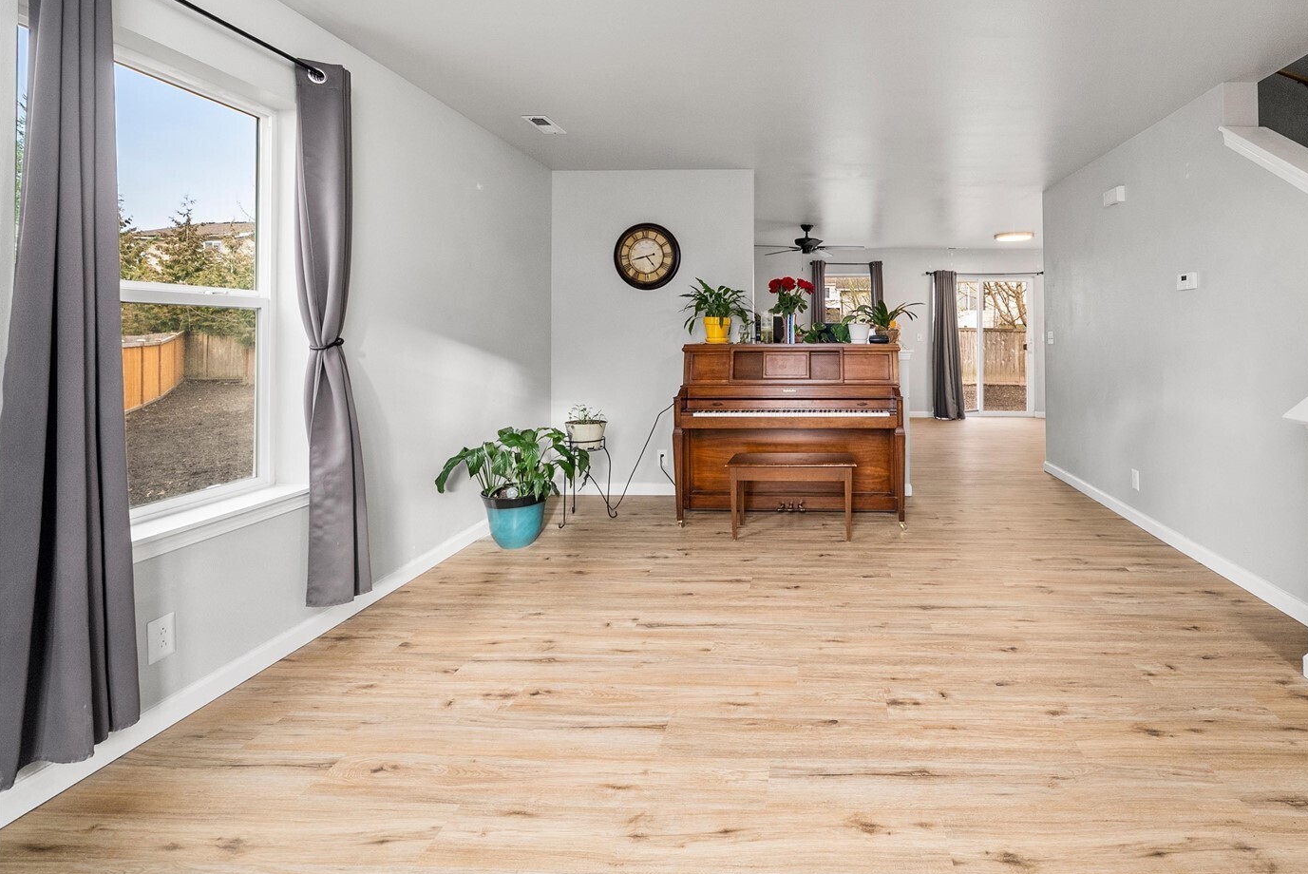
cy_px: 351
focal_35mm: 16
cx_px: 802
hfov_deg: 95.1
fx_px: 582
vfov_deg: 73.1
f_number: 7.1
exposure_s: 1/60
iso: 500
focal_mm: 13
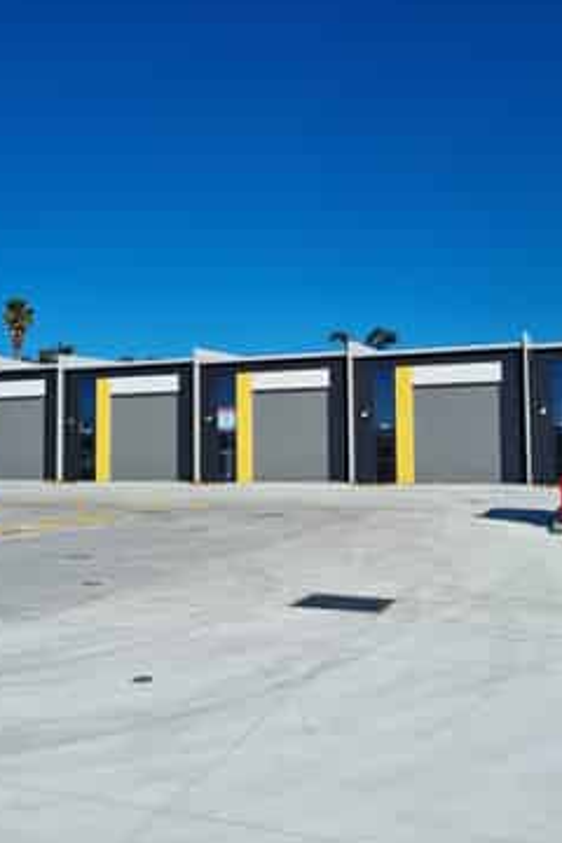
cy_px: 418
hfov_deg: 35.9
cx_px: 280
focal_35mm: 37
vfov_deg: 51.9
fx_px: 866
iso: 50
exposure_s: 1/6752
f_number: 1.8
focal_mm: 5.4
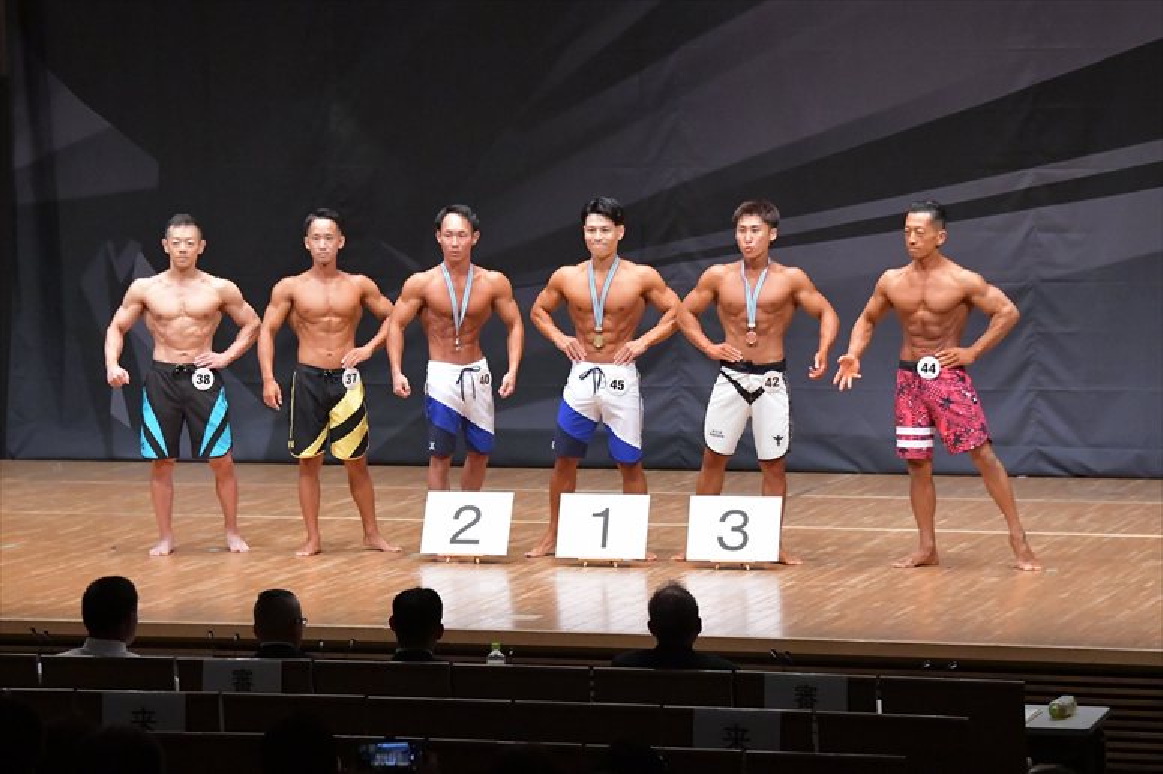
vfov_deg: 9.1
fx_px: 4844
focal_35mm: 150
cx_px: 582
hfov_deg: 13.7
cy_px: 387
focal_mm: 100
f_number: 5.6
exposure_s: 1/400
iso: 8000
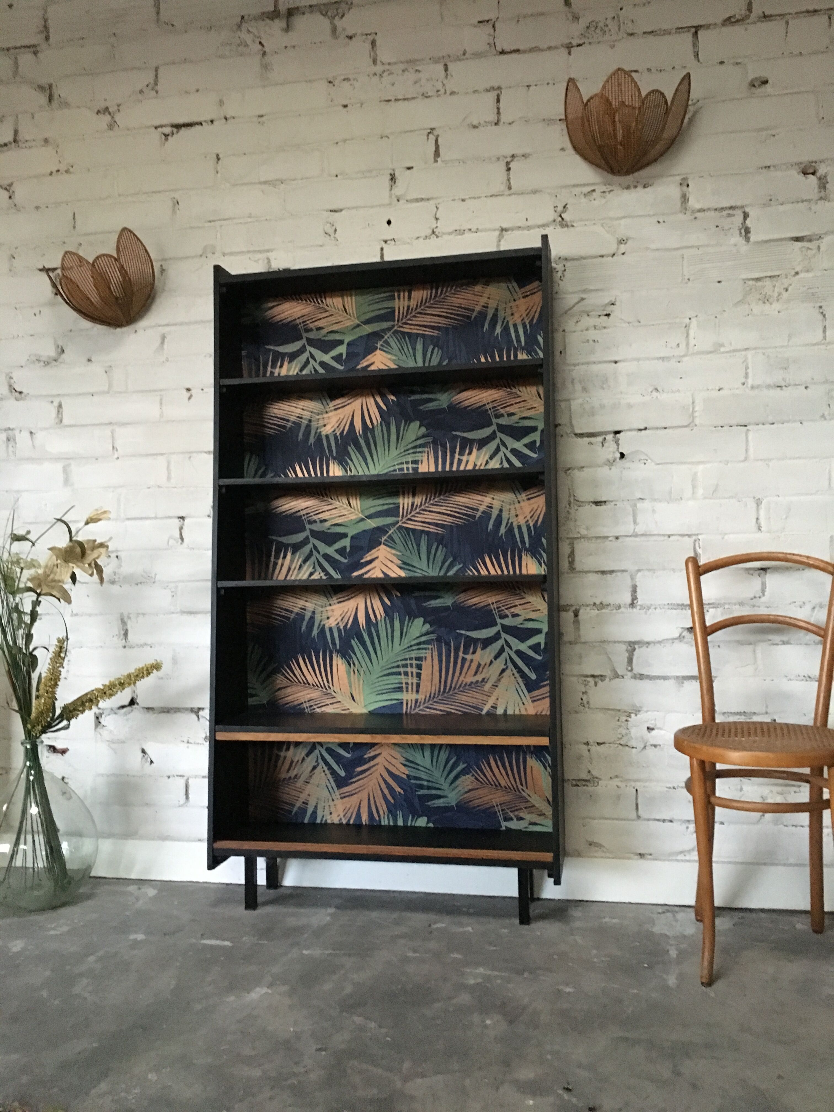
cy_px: 556
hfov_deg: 48.2
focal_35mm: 29
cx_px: 417
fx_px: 932
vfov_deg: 61.7
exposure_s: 1/17
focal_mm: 4.15
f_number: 2.2
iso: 320
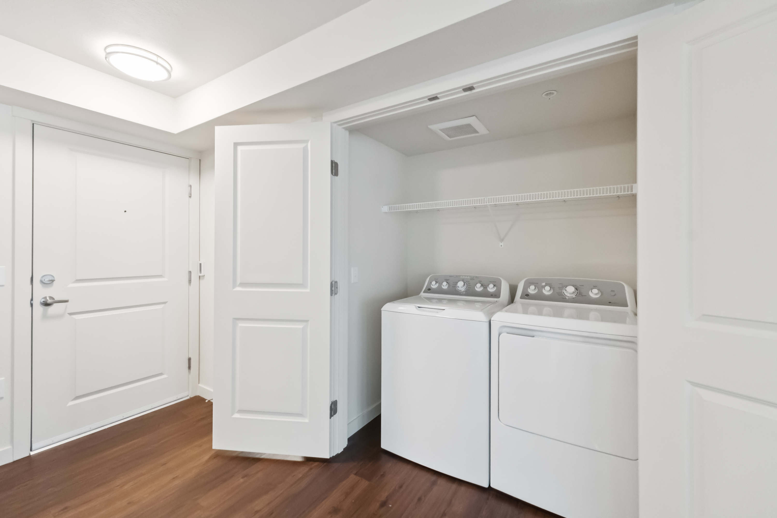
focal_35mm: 15
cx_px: 388
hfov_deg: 100.4
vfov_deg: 77.3
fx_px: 324
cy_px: 259
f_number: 8
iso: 3200
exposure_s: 1/30
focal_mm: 10
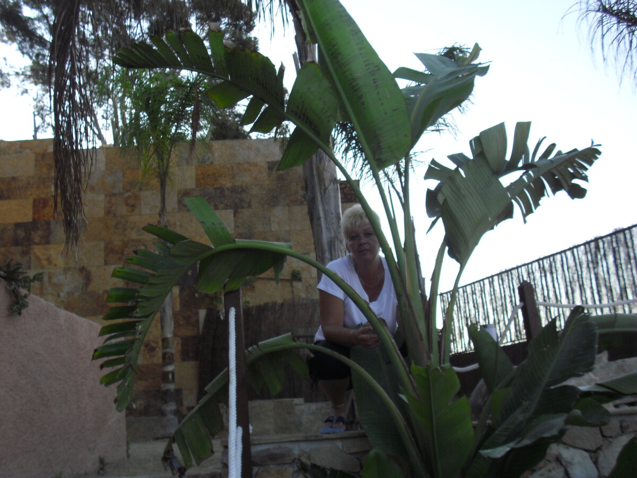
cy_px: 239
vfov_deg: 37.7
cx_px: 318
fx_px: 699
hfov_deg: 49.0
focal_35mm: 38
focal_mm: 6.2
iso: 100
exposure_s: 1/500
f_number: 2.8
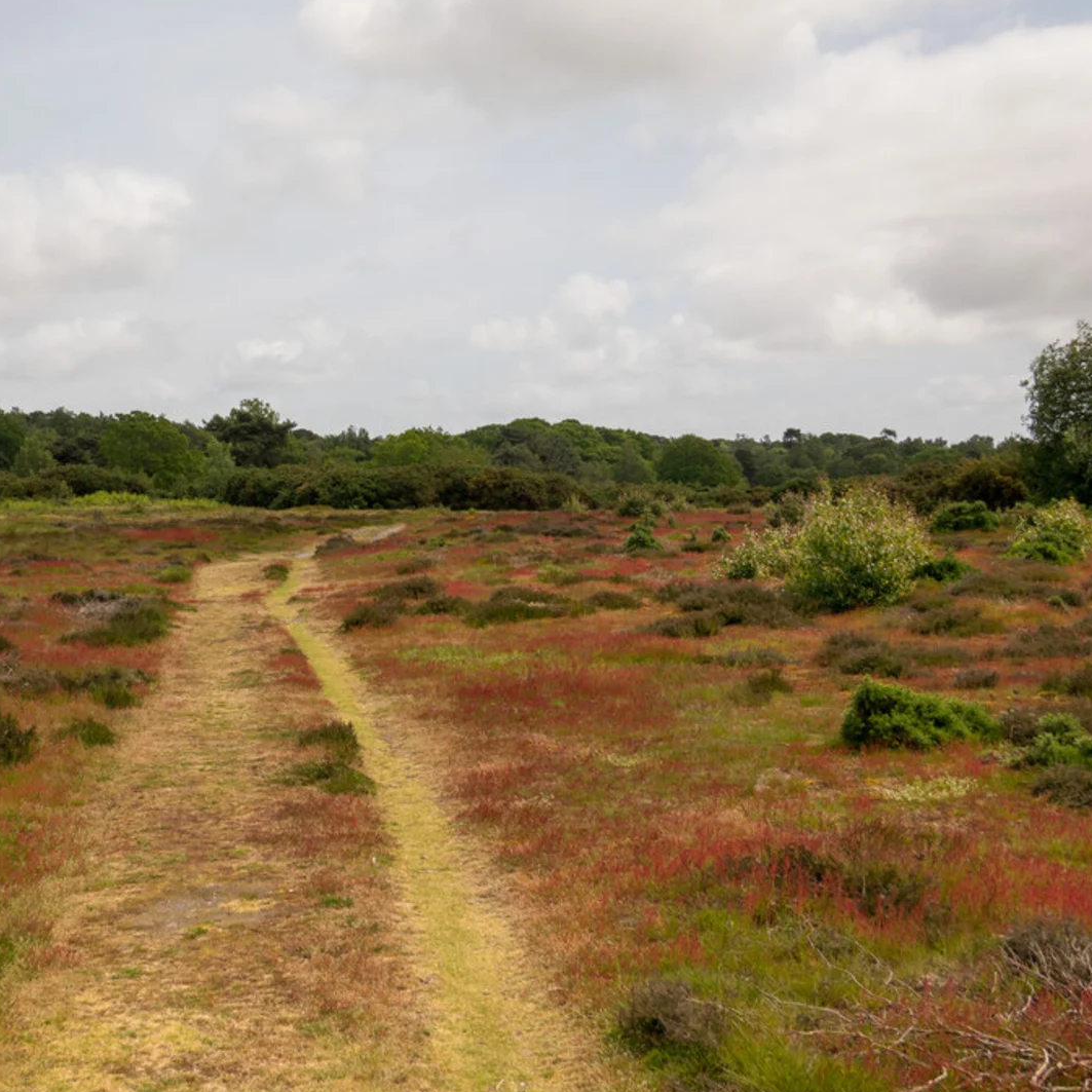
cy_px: 550
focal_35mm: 44
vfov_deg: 38.3
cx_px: 269
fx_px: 1570
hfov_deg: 37.4
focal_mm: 12.76
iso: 125
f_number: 3.5
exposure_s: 1/1600
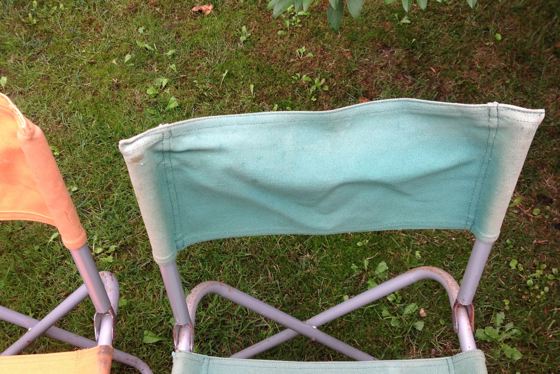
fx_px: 576
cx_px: 277
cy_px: 181
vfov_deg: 35.9
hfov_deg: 51.9
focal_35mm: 37
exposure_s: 1/177
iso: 50
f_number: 2.4
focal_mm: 4.28
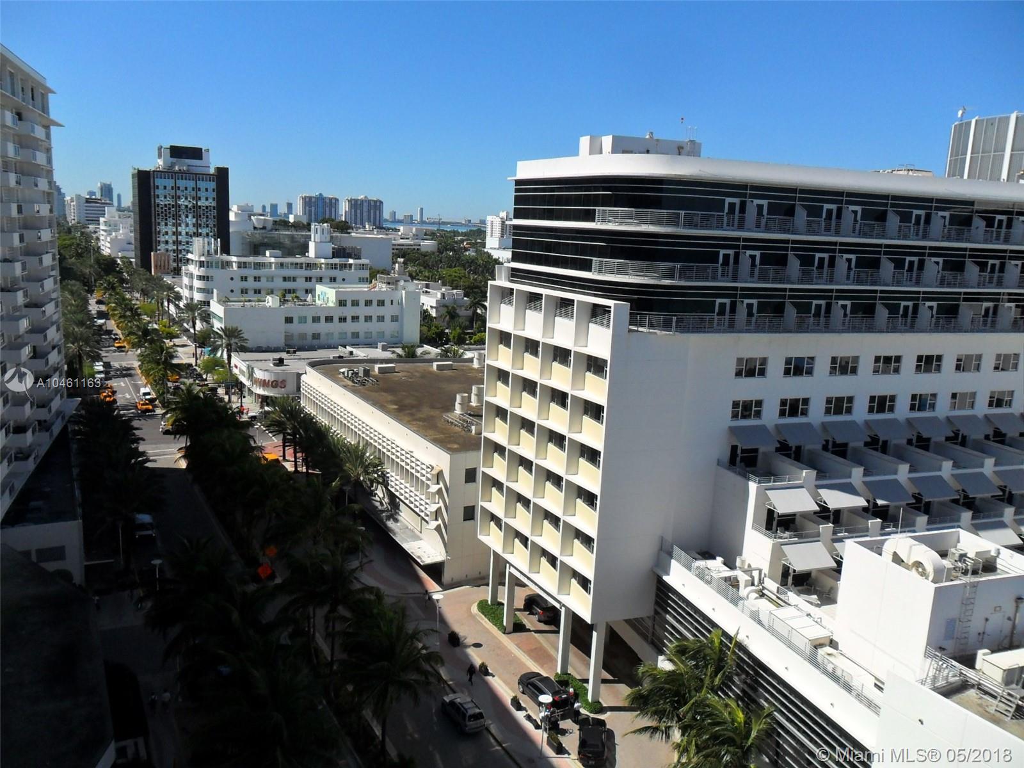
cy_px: 384
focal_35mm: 27
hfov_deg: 65.3
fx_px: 799
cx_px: 512
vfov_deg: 51.4
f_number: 8.9
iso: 100
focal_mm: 4.9
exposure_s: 1/250
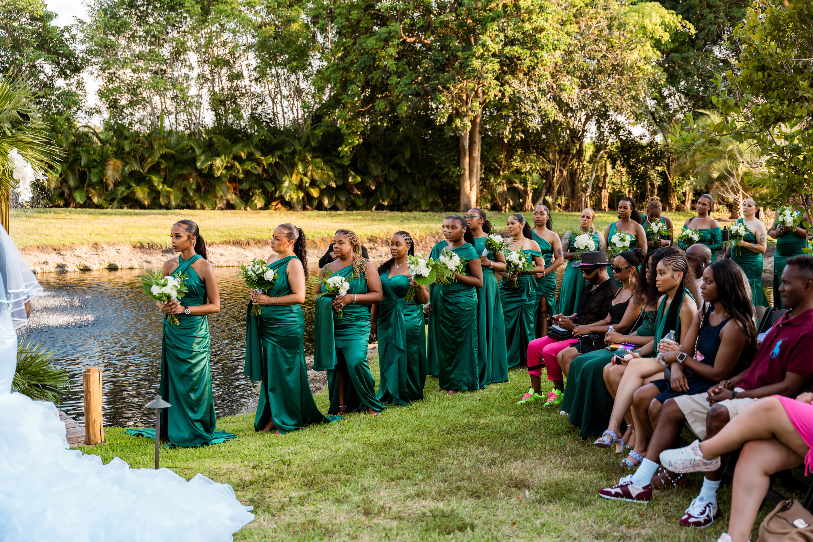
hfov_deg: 44.2
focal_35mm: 44
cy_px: 271
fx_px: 1000
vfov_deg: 30.3
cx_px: 406
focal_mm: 44.3
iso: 160
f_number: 2.8
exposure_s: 1/200
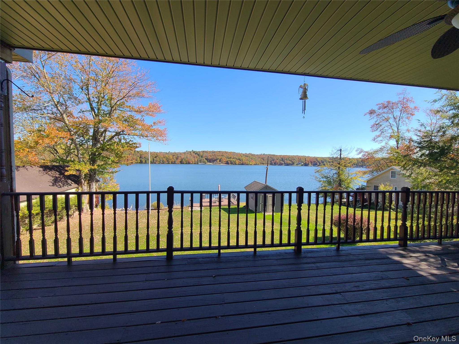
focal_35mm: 13
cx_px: 230
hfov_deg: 106.2
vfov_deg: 89.9
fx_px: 172
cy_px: 172
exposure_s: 1/934
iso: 50
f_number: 2.2
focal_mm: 2.2
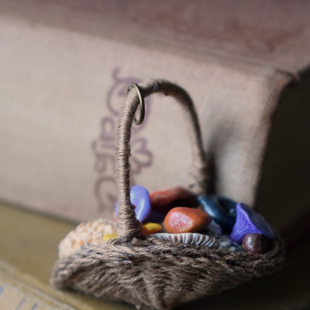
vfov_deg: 13.6
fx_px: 1295
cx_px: 164
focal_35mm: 128
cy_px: 243
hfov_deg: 13.7
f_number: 5.6
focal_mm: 55
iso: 4000
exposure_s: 1/60
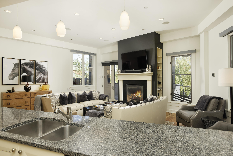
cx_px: 116
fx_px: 129
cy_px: 78
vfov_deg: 62.0
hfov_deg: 84.0
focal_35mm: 20
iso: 500
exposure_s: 1/200
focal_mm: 20
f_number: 7.1
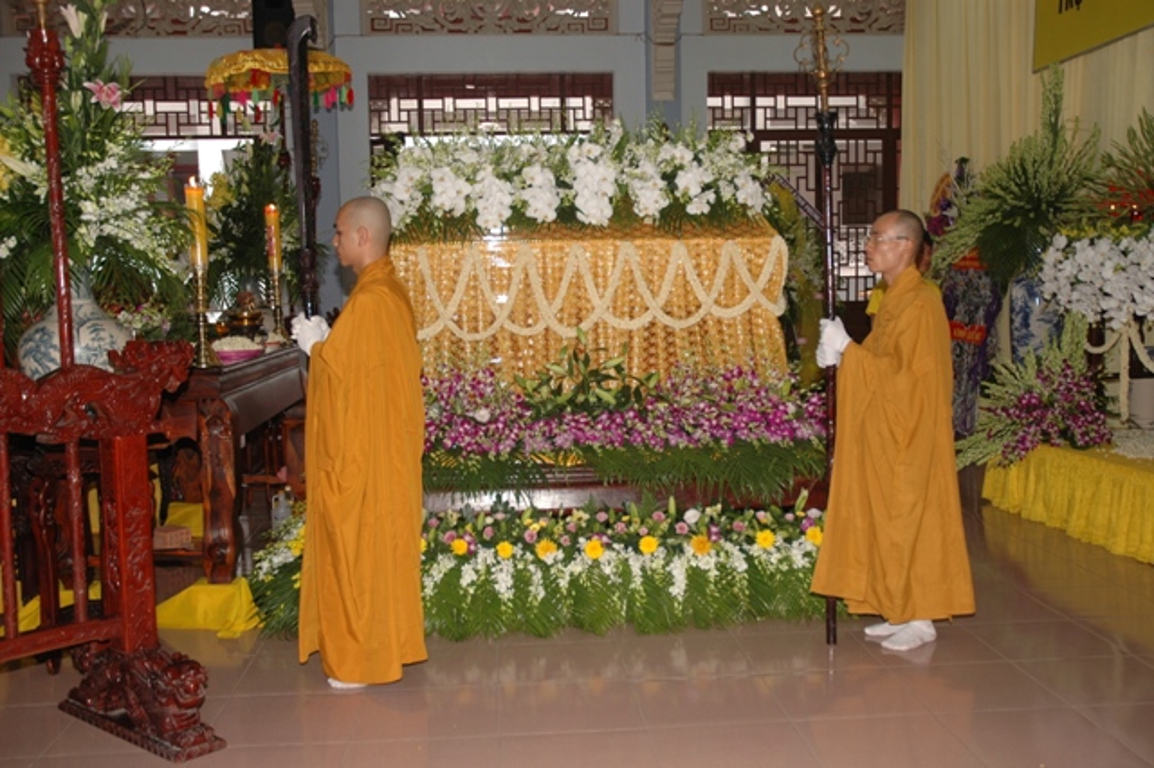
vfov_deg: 35.5
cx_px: 577
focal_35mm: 38
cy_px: 384
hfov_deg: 51.3
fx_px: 1201
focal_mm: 25
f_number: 3.8
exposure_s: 1/50
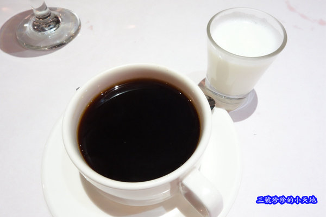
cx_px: 163
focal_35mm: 28
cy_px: 108
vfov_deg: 46.4
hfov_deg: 65.5
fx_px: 254
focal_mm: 10.4
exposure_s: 1/4
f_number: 9
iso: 800
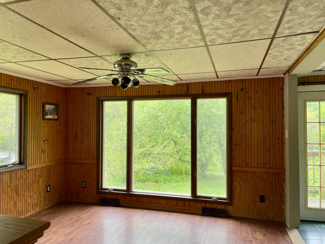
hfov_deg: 69.4
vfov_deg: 54.9
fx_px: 235
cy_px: 122
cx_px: 162
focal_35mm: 25
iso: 40
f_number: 1.6
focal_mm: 5.1
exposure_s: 1/121
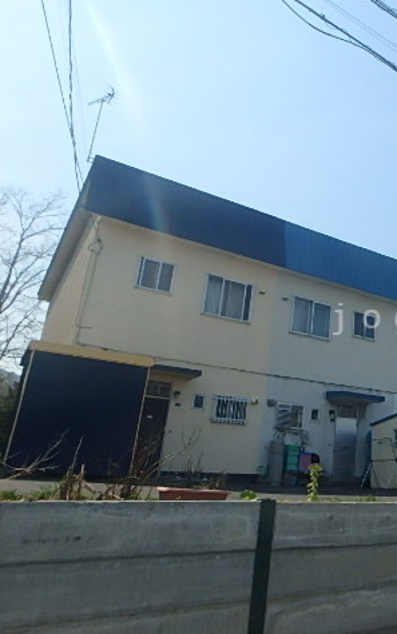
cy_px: 319
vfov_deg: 62.9
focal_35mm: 30
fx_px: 519
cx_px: 424
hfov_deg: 36.3
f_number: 6
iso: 125
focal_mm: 3.7
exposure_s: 1/800
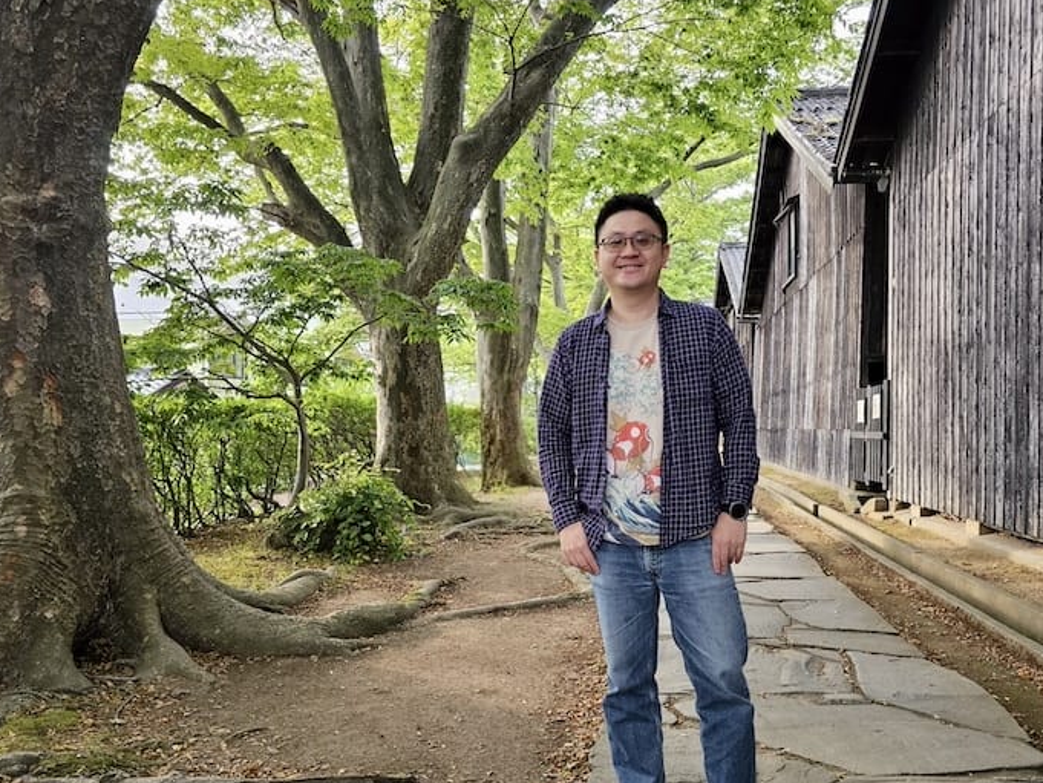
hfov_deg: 65.0
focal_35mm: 27
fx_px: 814
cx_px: 602
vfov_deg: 51.3
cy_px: 435
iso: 125
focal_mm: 6.3
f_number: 1.7
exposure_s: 1/120
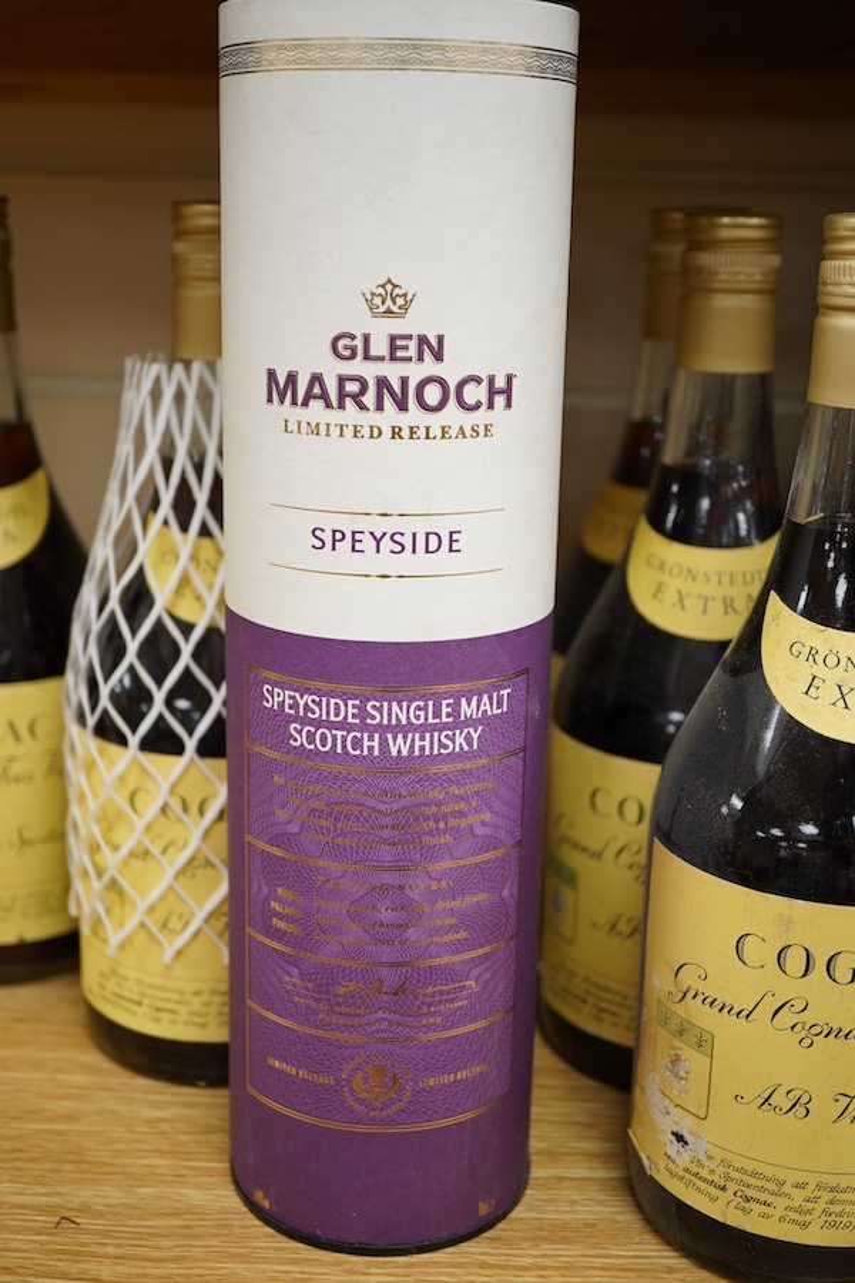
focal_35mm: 45
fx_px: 1603
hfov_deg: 29.9
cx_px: 428
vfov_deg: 43.6
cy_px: 642
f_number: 4.5
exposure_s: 1/125
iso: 800
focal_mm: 30
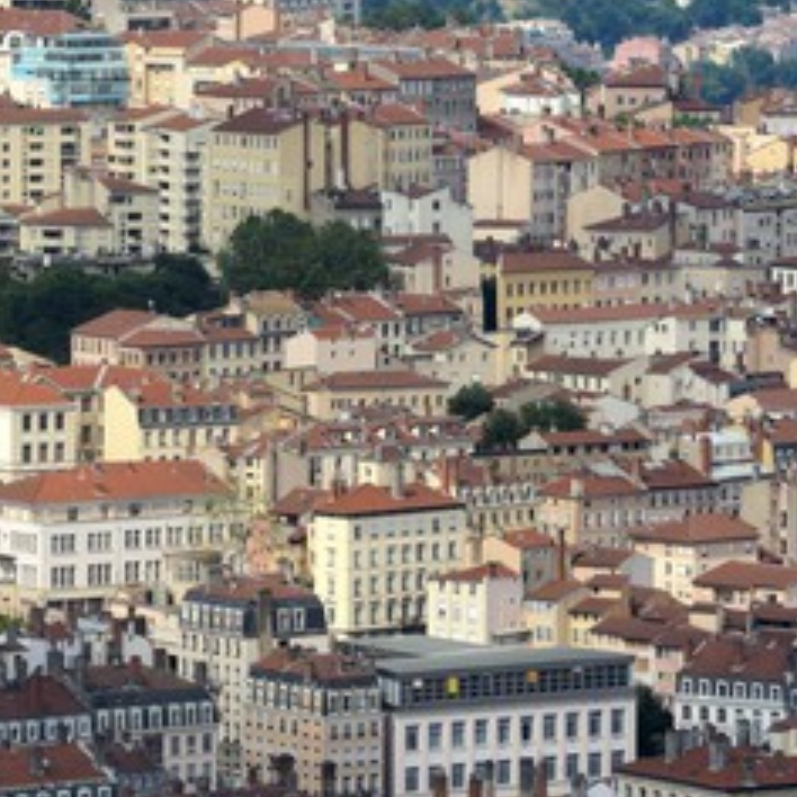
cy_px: 405
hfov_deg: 5.8
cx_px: 263
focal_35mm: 302
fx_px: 7867
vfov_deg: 5.8
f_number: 13
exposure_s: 1/320
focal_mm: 200
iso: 200
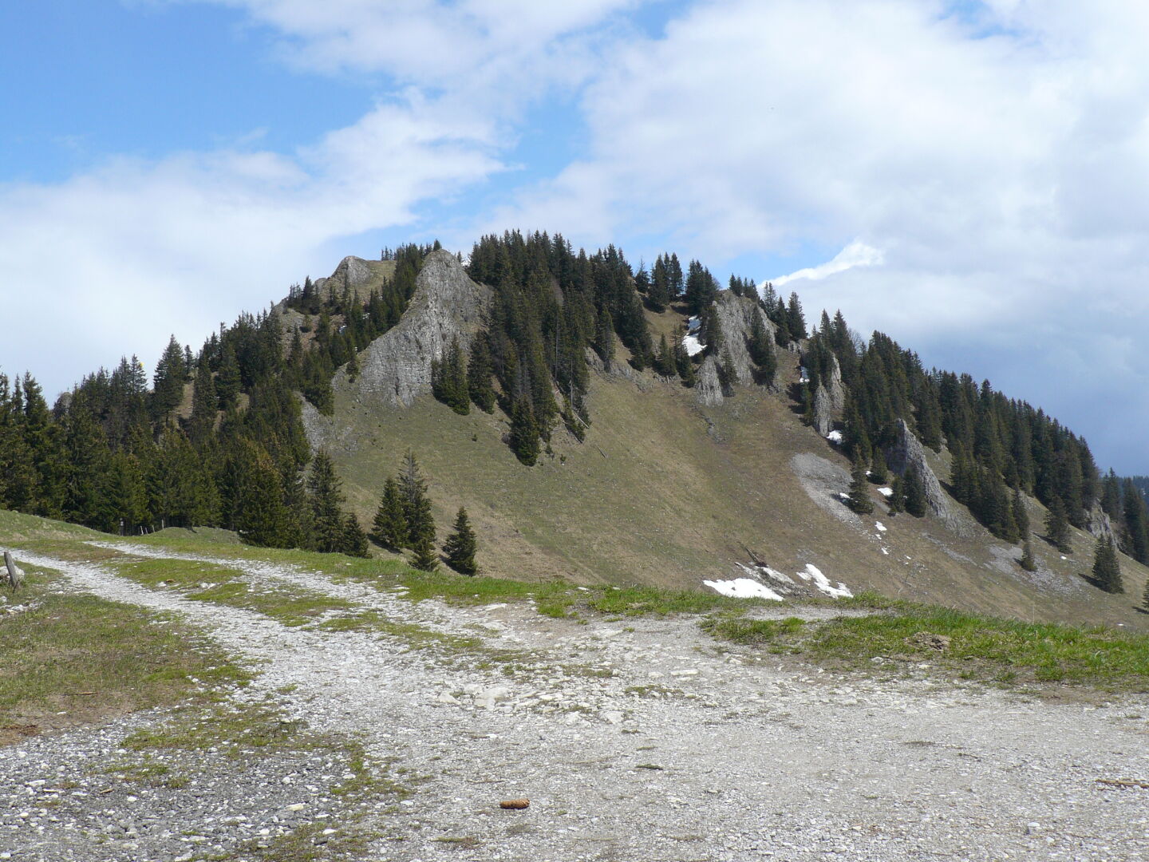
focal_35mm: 46
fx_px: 1527
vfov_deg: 31.5
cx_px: 574
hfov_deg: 41.2
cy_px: 431
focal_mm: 7.6
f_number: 5.6
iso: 100
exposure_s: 1/400
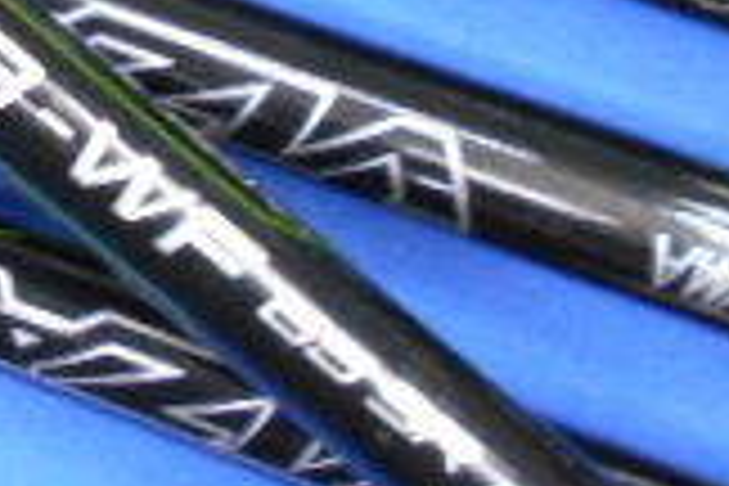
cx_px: -405
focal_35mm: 107
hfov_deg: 17.0
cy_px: -338
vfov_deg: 12.0
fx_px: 2167
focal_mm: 4.6
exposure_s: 1/20
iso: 400
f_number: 3.2
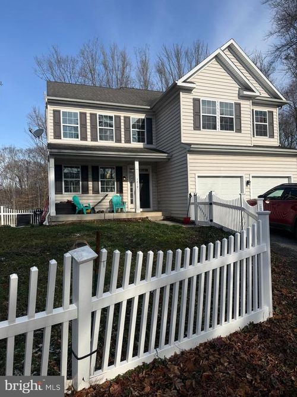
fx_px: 275
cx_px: 148
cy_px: 198
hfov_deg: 56.8
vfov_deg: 71.6
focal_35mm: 24
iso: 80
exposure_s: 1/3759
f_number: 1.78
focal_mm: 6.76
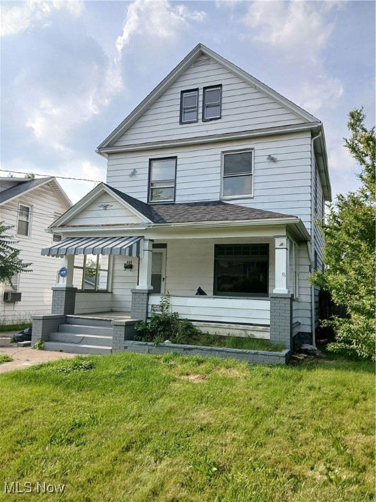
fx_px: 377
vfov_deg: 67.3
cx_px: 188
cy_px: 251
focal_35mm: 26
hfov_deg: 53.1
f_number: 1.8
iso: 20
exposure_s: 1/326
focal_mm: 3.98
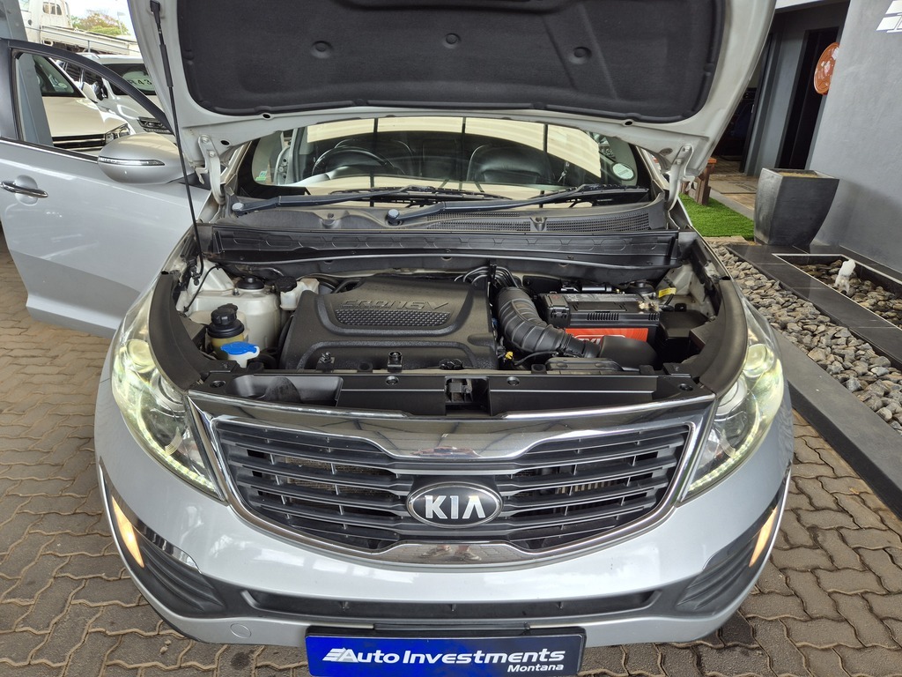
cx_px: 451
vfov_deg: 58.9
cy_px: 338
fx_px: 599
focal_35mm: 23
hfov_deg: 73.9
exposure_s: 1/93
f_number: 1.8
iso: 25
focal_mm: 5.4
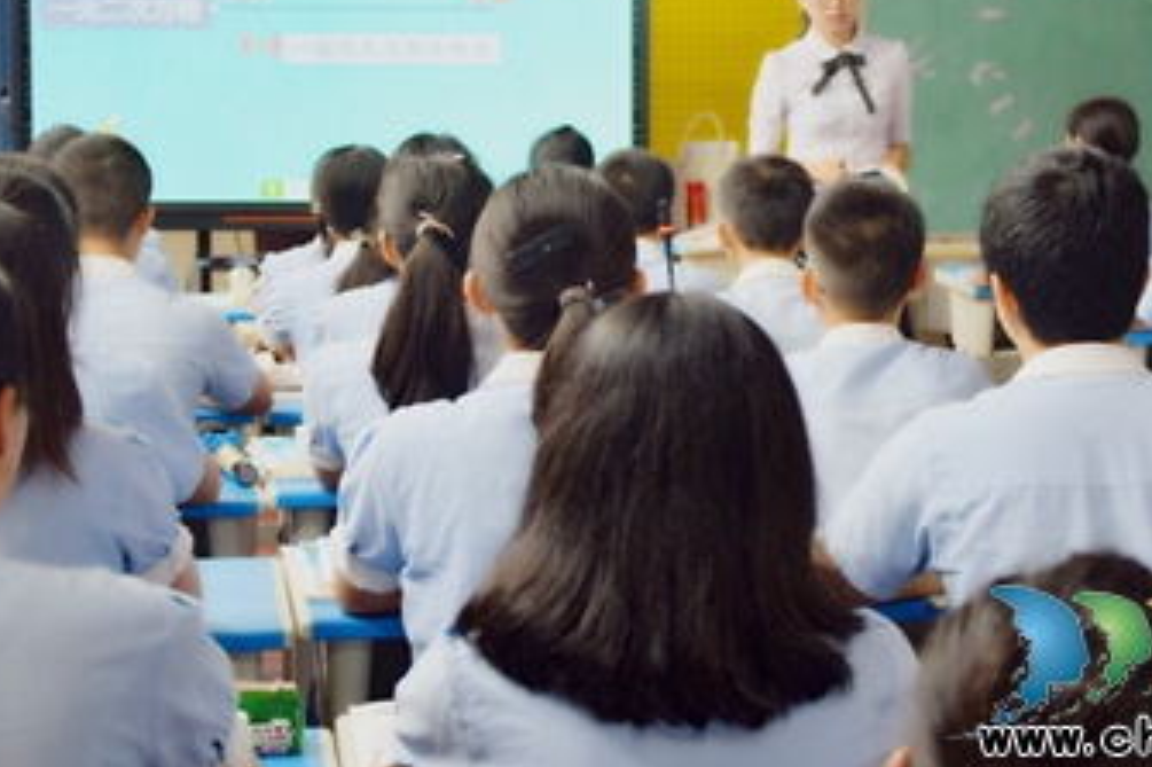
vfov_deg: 16.0
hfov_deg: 23.8
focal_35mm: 85
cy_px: 246
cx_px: 750
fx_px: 2719
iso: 100
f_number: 4.5
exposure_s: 1/15
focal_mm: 38
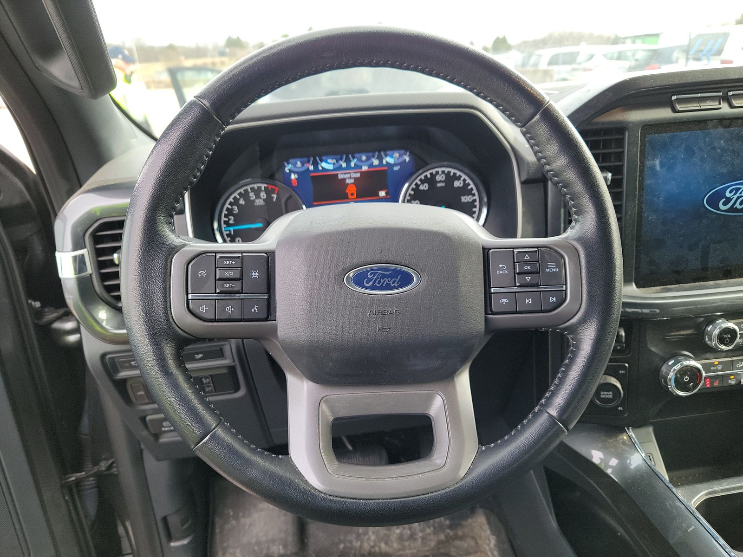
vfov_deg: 56.8
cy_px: 278
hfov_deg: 71.6
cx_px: 372
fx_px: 515
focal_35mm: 24
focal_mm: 6.7
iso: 72
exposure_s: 1/59
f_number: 1.8
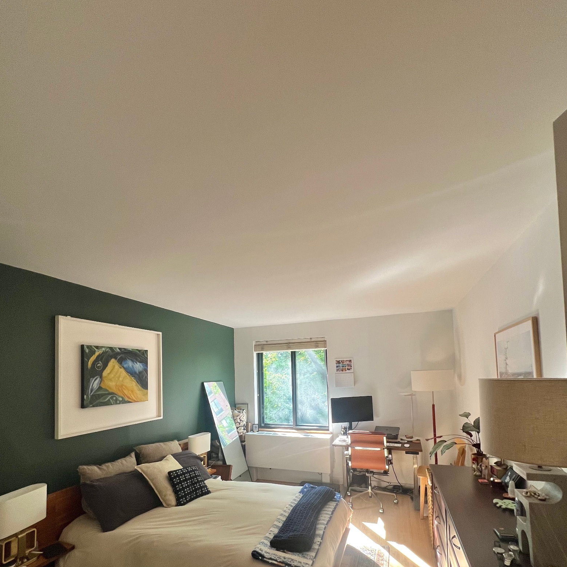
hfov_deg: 87.4
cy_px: 359
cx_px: 277
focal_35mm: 16
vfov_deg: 85.5
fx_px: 297
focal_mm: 1.57
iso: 160
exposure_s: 1/120
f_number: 1.8
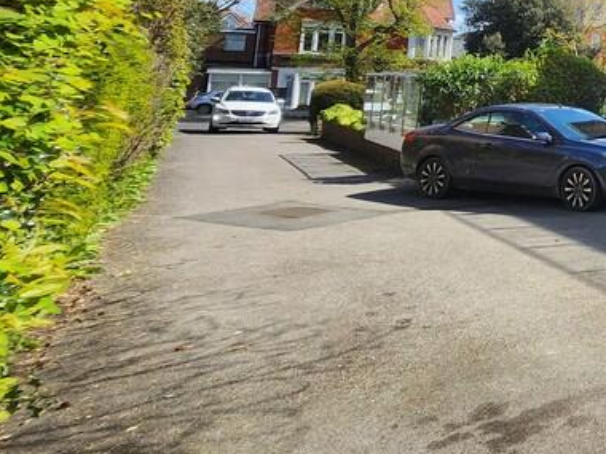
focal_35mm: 35
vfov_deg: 36.0
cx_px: 785
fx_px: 613
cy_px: -18
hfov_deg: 35.8
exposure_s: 1/629
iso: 32
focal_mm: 1.74
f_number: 2.2
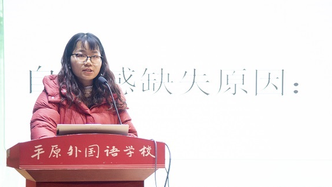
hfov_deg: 17.0
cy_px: 135
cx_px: 165
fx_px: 1110
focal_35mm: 126
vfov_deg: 9.6
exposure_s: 1/500
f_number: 4
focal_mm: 98
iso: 1600
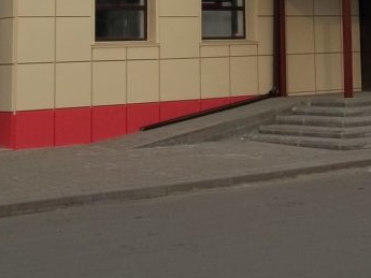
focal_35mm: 95
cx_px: 366
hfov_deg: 20.0
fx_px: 1019
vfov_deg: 14.8
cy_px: -89
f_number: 8.8
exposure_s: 1/100
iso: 80
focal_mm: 5.7
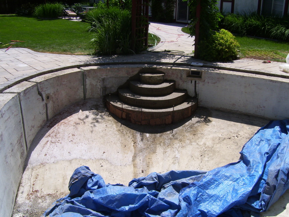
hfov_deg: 50.1
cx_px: 144
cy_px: 108
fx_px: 309
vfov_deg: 38.7
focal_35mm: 37
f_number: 4.8
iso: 80
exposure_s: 1/750
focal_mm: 6
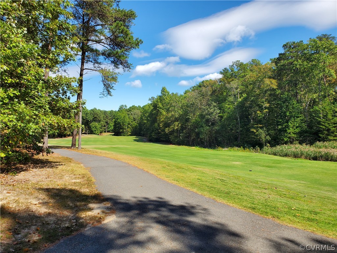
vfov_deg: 53.1
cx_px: 168
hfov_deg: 67.3
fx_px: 253
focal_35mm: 26
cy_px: 126
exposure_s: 1/1075
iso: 50
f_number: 2.4
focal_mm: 4.3
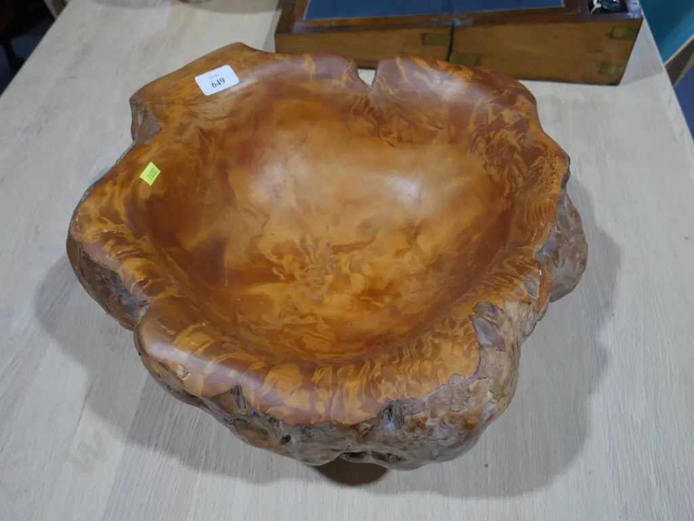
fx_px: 722
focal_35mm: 36
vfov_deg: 39.7
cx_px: 347
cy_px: 260
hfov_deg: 51.3
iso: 200
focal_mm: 18
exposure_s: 1/60
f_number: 4
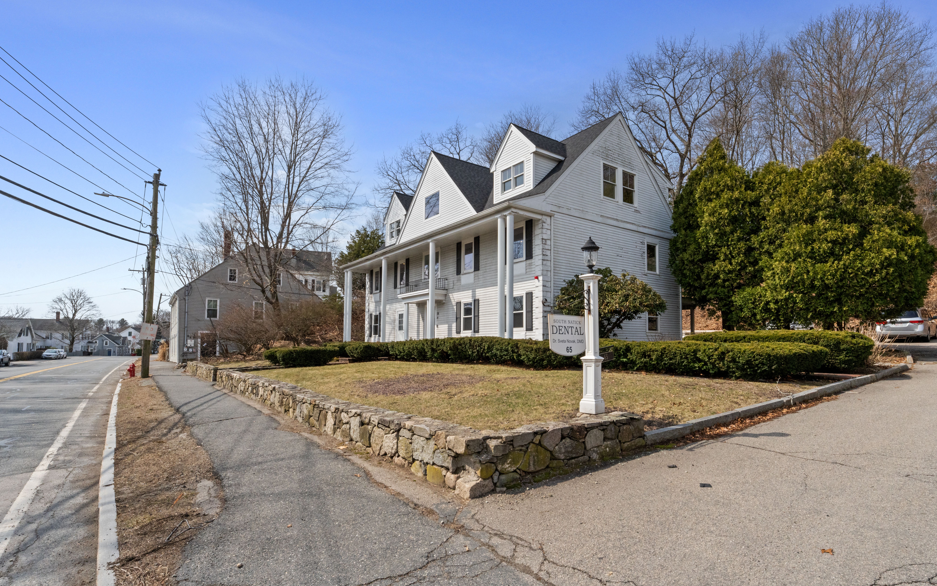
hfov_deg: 88.6
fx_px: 478
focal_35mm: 19
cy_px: 319
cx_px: 509
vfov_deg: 62.9
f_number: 16
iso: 1000
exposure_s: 1/800
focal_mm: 15.6
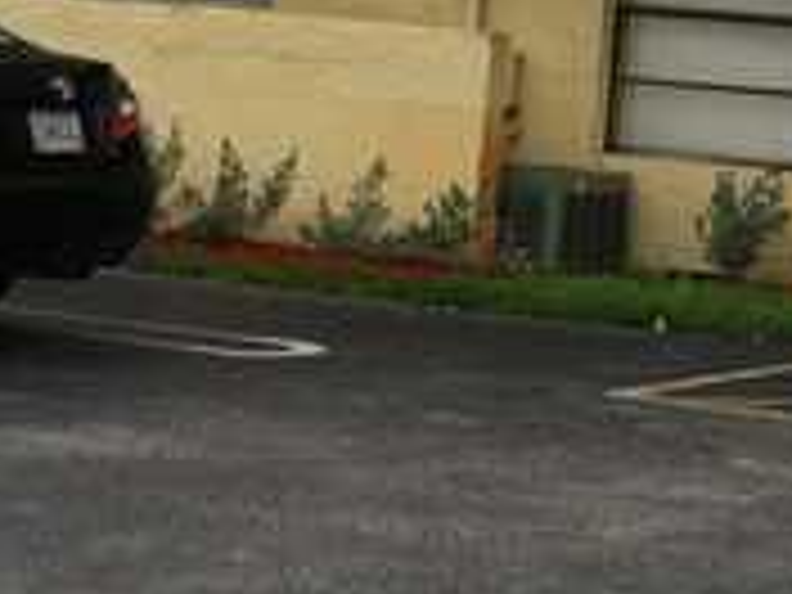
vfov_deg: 9.3
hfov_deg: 12.2
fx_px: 3638
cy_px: 45
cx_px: 855
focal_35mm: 159
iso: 80
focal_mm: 3.85
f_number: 2.8
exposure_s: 1/887
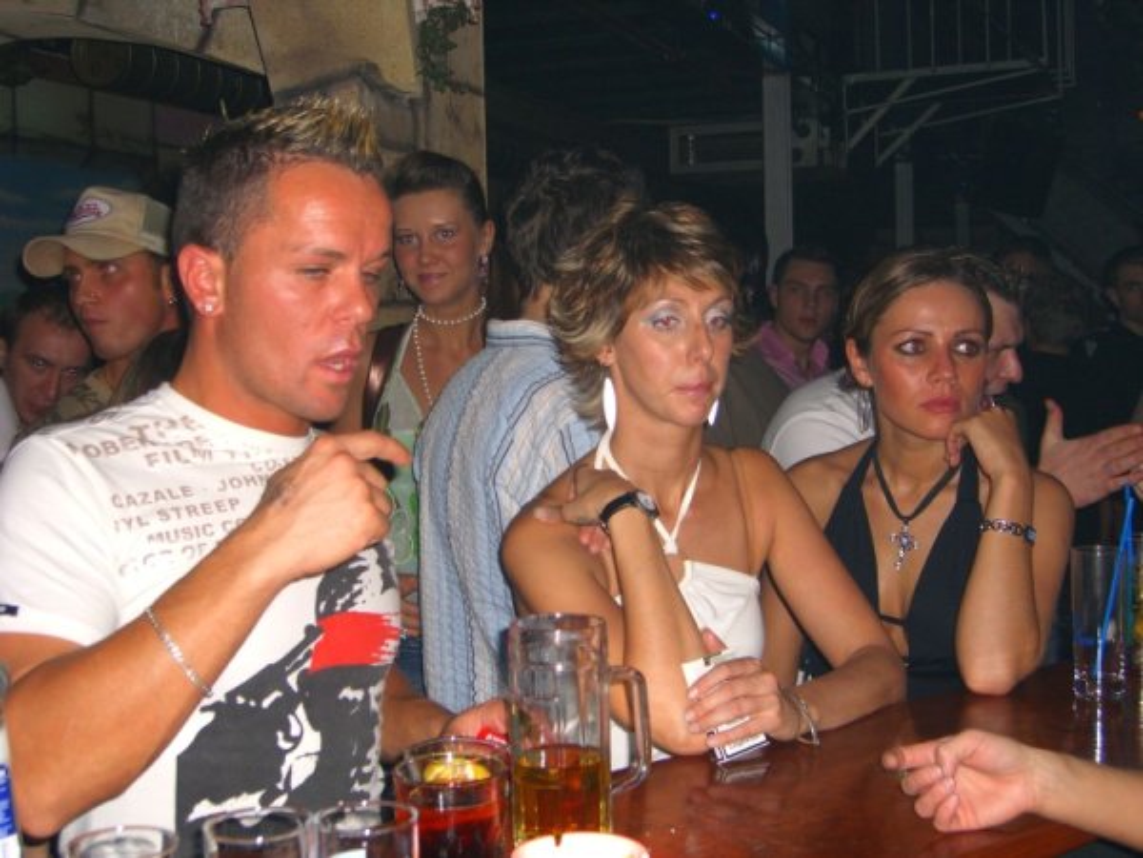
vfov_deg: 31.5
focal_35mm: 46
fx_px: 1519
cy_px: 429
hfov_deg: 41.2
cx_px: 572
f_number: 3.1
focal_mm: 9.5
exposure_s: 1/60
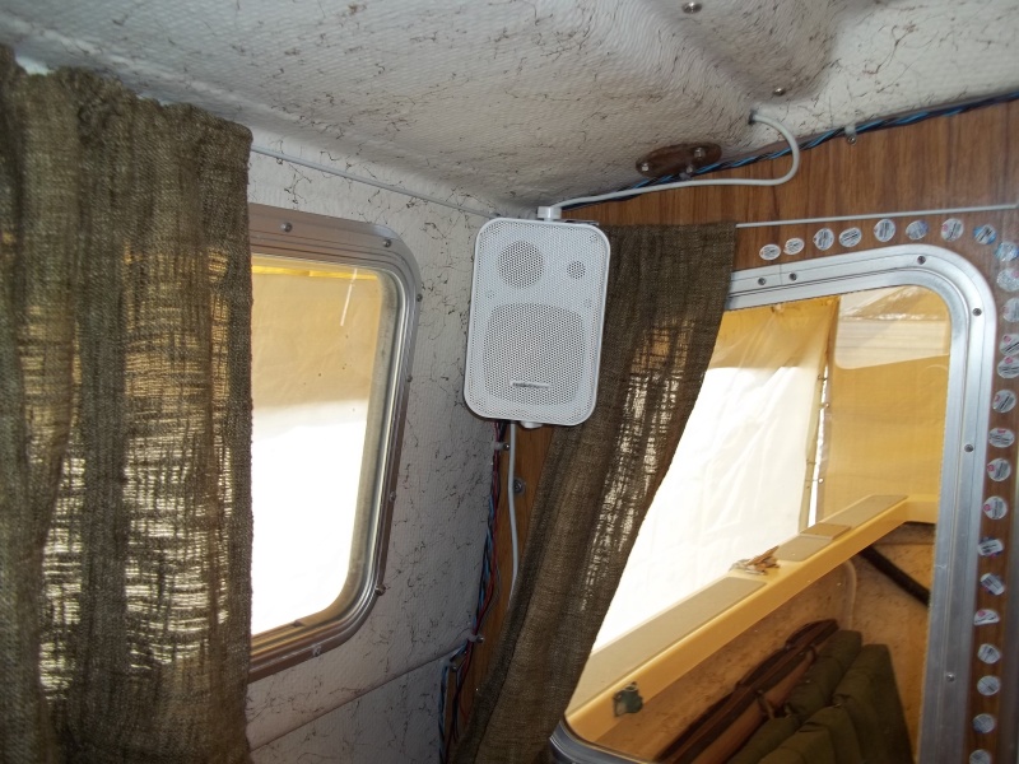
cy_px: 382
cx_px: 510
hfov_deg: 56.8
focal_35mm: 32
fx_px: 942
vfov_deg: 44.2
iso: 64
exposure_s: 1/125
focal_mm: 5.7
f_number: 2.9
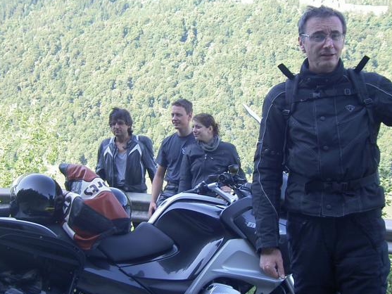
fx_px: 634
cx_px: 186
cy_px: 147
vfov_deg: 26.1
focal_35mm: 56
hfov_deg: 34.3
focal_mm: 8
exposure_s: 1/100
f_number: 2.8
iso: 100
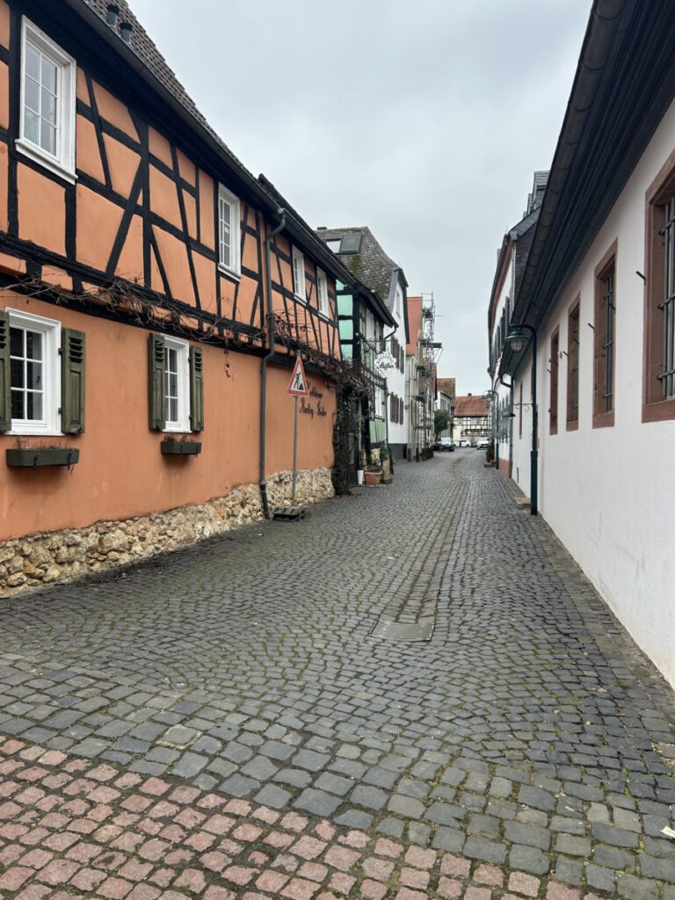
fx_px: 676
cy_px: 450
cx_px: 338
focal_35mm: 26
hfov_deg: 53.1
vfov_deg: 67.3
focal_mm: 5.7
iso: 50
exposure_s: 1/458
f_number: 1.5
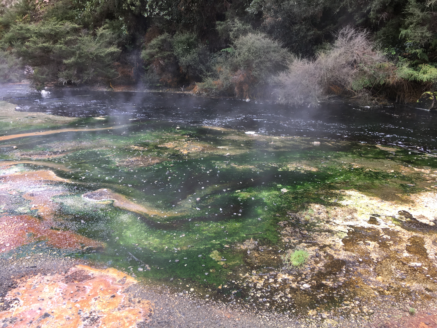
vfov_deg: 48.2
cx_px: 218
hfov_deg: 61.7
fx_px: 366
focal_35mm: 29
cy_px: 164
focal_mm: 4.15
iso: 25
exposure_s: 1/118
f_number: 2.2
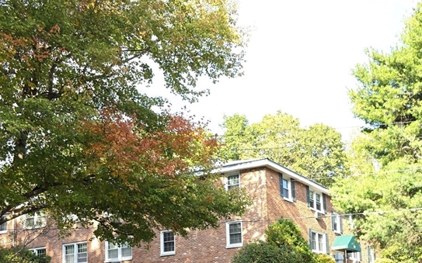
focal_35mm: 46
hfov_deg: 41.1
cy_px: 261
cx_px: 354
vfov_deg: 26.5
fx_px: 529
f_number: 1.7
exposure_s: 1/359
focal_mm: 6.3
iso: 50
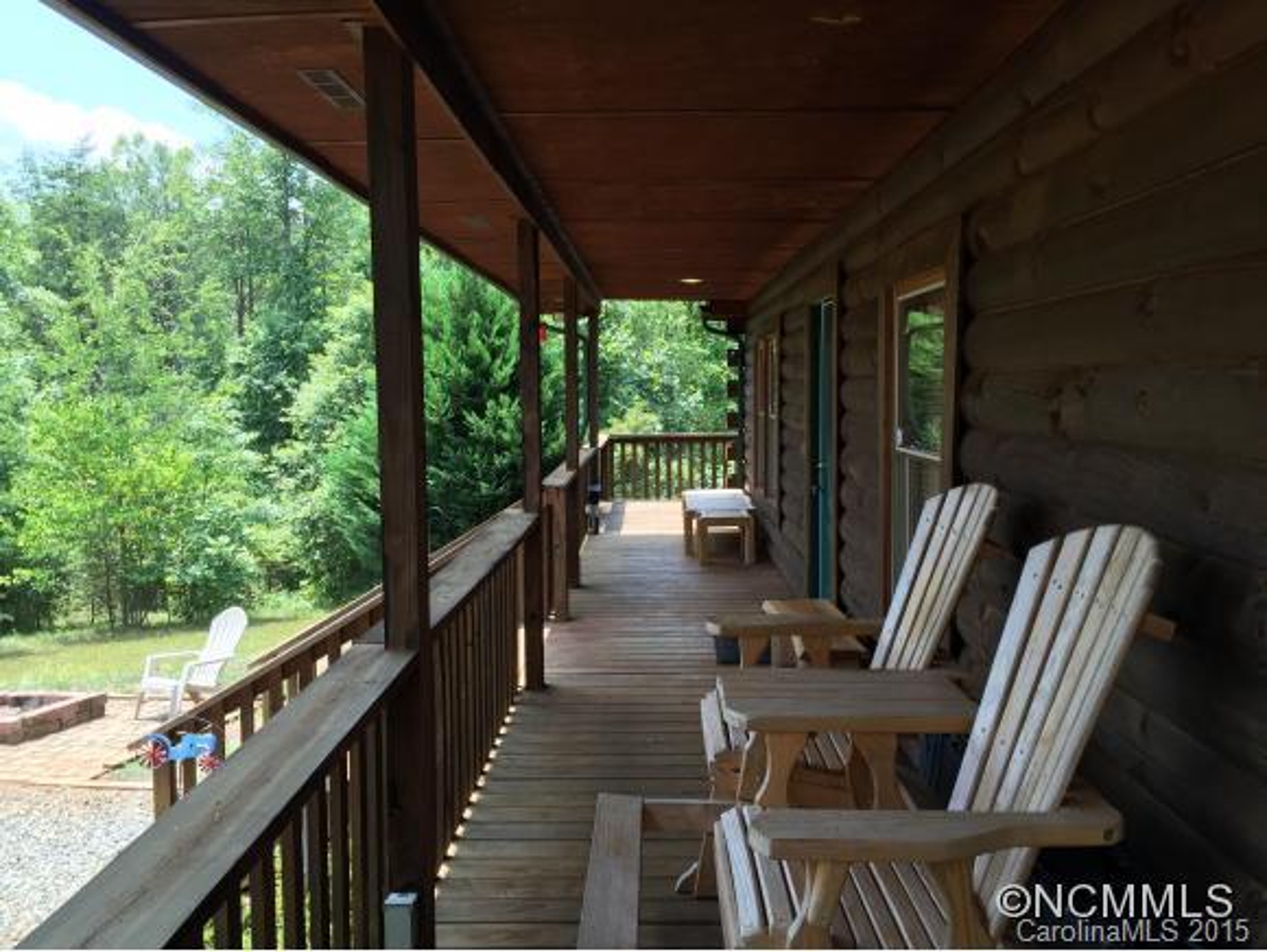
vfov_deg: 48.3
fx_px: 1062
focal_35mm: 29
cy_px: 476
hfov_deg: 61.6
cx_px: 634
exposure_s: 1/286
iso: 32
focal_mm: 4.15
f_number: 2.2
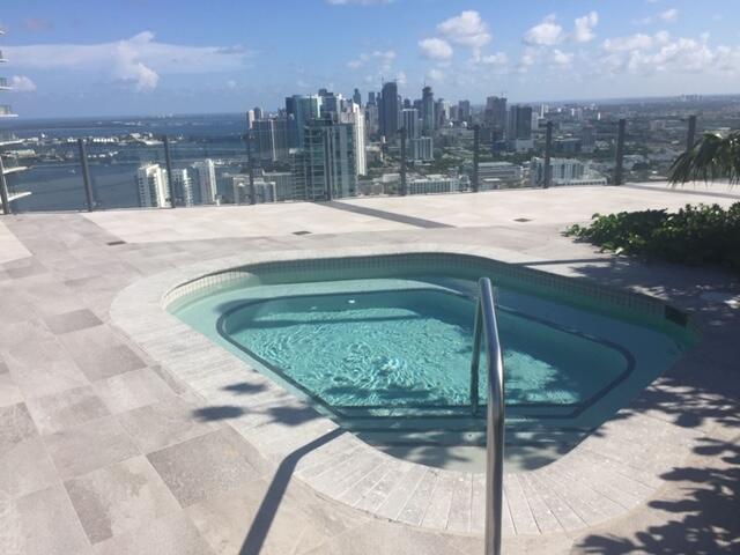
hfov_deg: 61.7
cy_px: 278
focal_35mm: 29
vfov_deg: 48.2
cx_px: 370
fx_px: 620
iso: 32
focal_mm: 4.15
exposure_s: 1/3300
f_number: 2.2
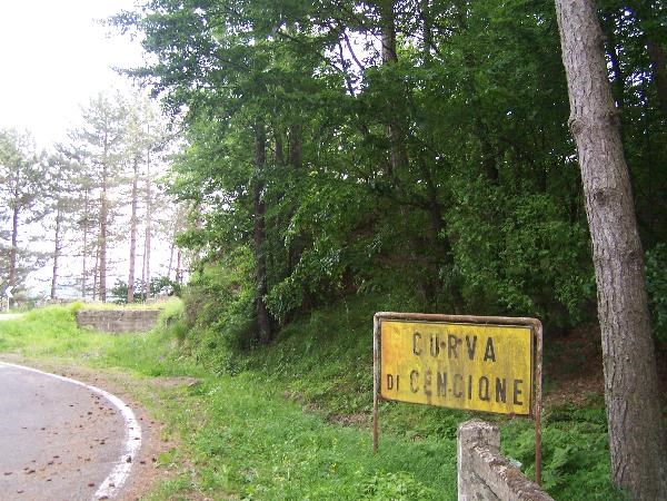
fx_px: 732
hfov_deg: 49.0
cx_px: 334
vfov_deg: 37.7
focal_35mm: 38
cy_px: 250
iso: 140
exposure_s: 1/125
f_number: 2.8
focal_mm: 6.3
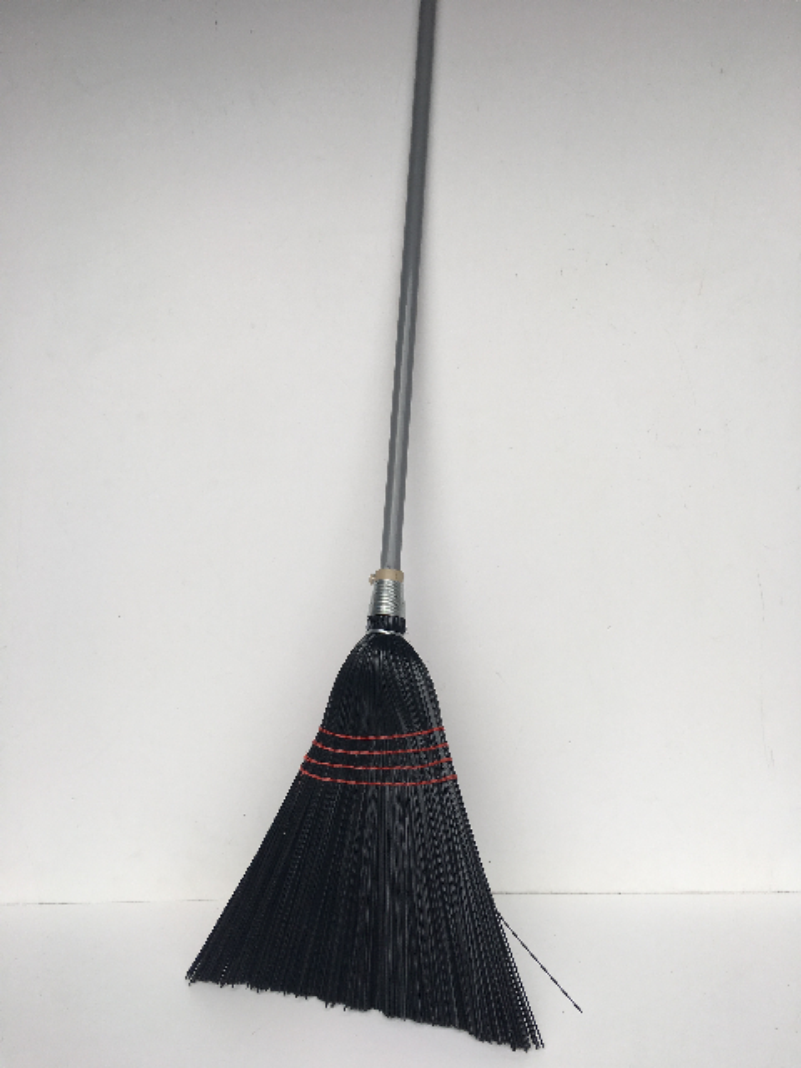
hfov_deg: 48.2
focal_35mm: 29
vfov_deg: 61.7
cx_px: 400
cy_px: 534
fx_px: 895
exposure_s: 1/425
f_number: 2.2
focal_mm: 4.15
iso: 25
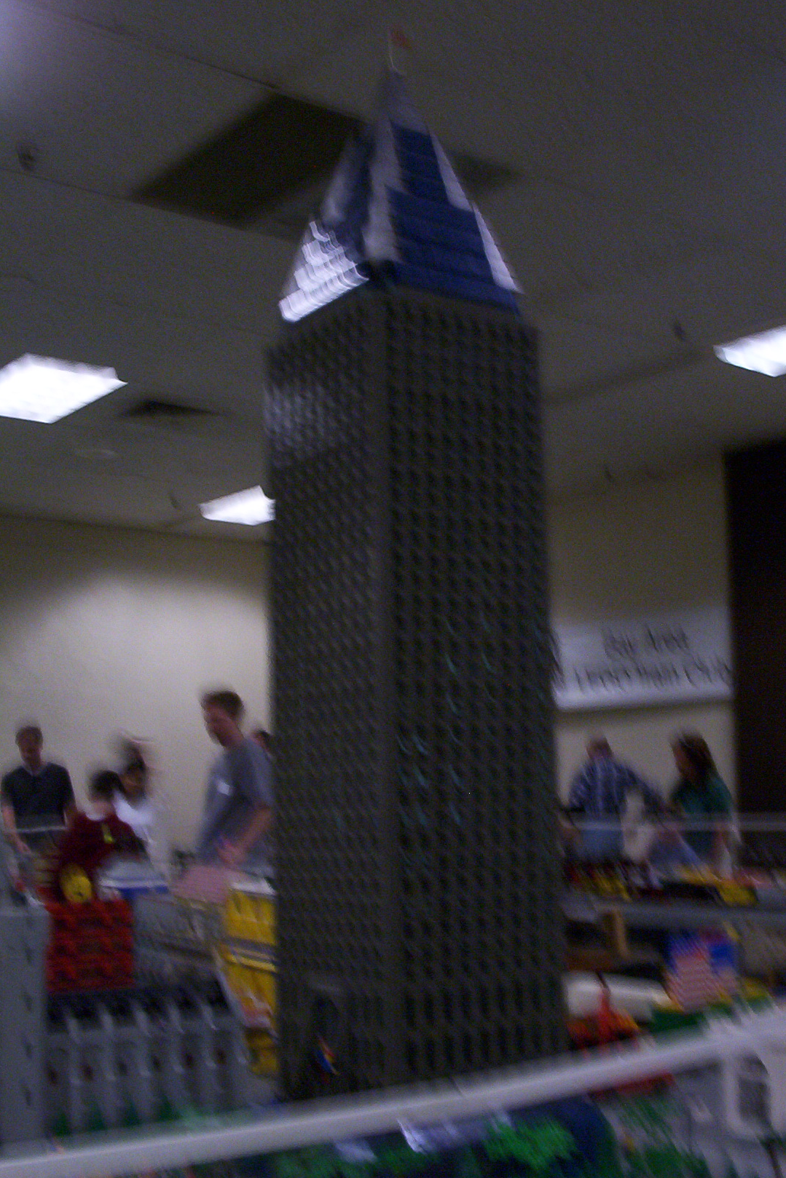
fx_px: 1342
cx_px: 445
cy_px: 587
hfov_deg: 32.6
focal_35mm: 41
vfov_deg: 47.4
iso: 200
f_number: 4.5
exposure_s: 1/8
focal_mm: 6
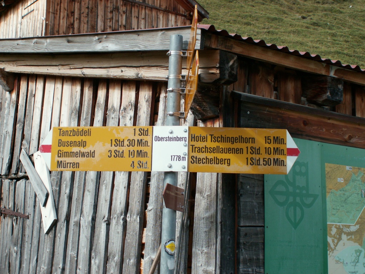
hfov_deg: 33.2
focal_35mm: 58
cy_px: 137
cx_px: 182
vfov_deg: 25.2
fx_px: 612
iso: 50
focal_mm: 9.7
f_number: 3.5
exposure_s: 1/320
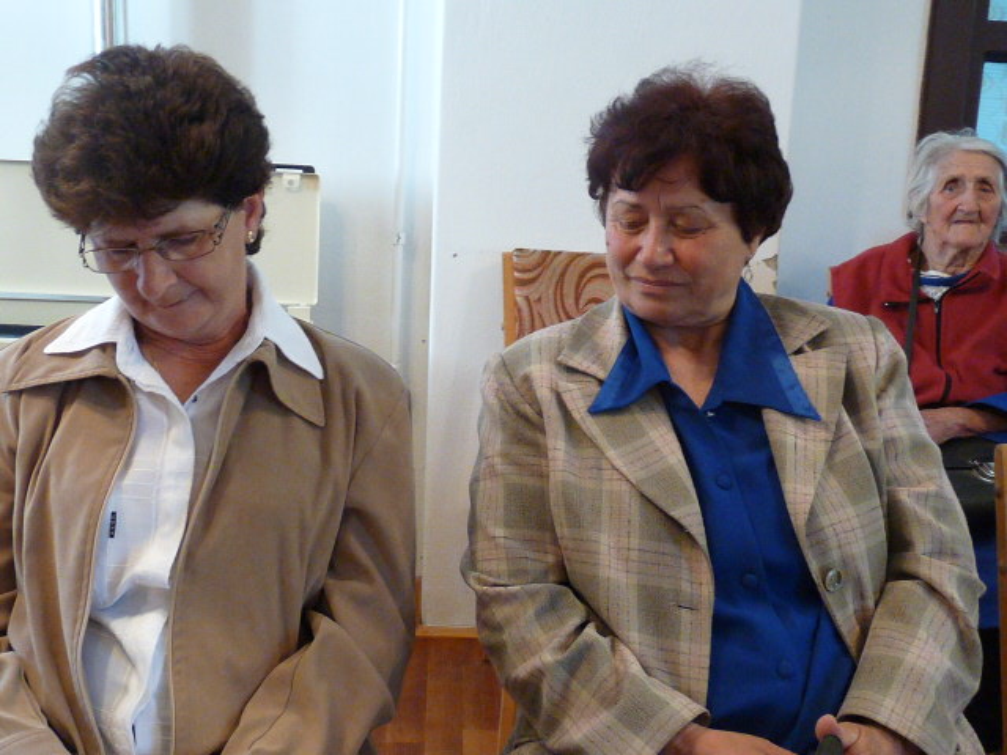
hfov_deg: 39.7
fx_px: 1396
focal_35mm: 48
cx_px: 504
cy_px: 378
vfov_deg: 30.3
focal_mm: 4.8
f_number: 2.8
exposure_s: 1/30
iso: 320
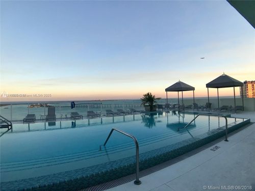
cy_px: 96
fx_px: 206
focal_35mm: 28
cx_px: 128
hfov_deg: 63.4
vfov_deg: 49.7
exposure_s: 1/532
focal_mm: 3.99
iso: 20
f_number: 1.8
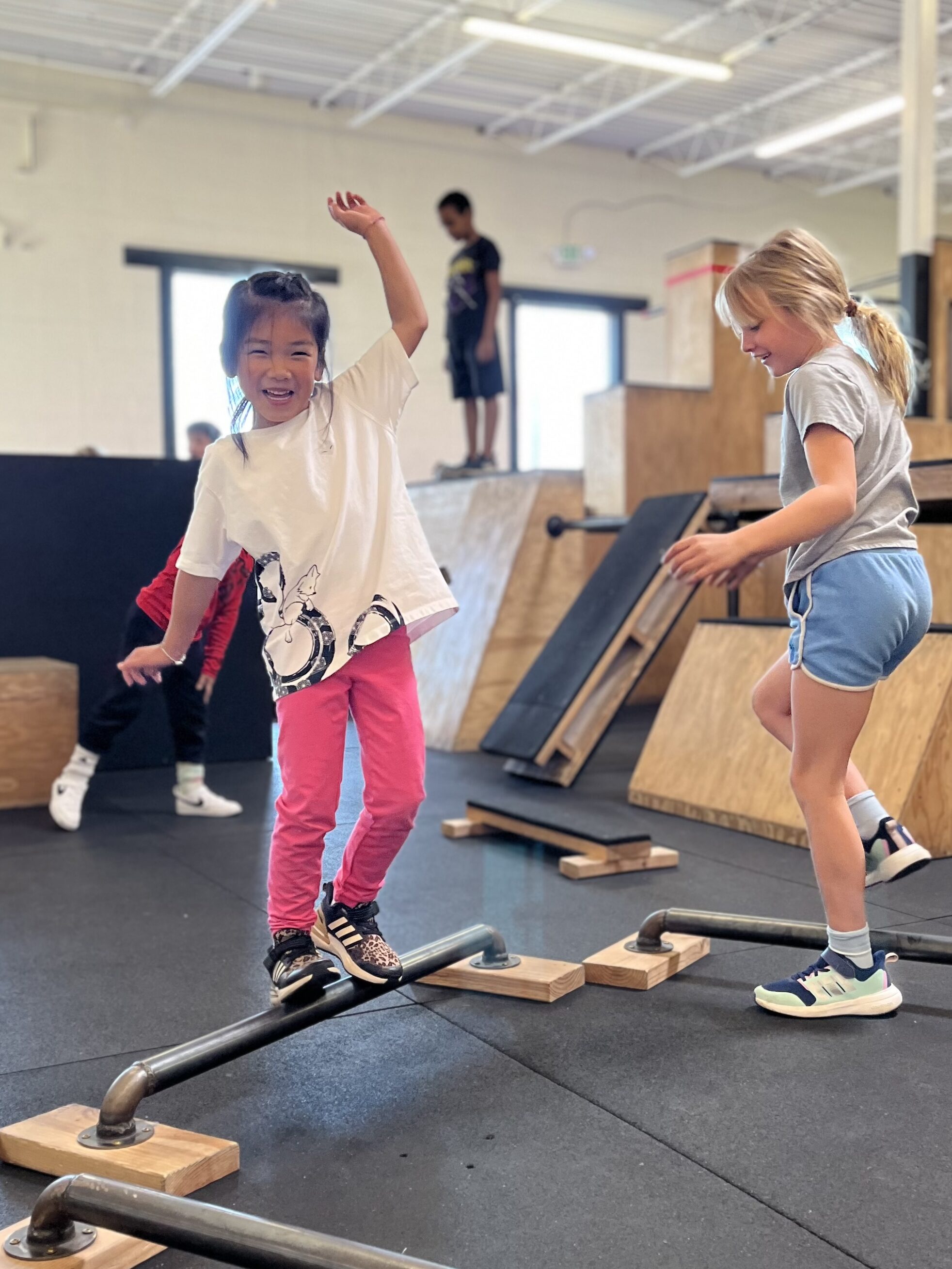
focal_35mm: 26
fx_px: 953
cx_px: 476
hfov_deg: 53.1
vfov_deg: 67.3
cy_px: 634
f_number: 1.6
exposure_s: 1/120
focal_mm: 5.1
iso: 100
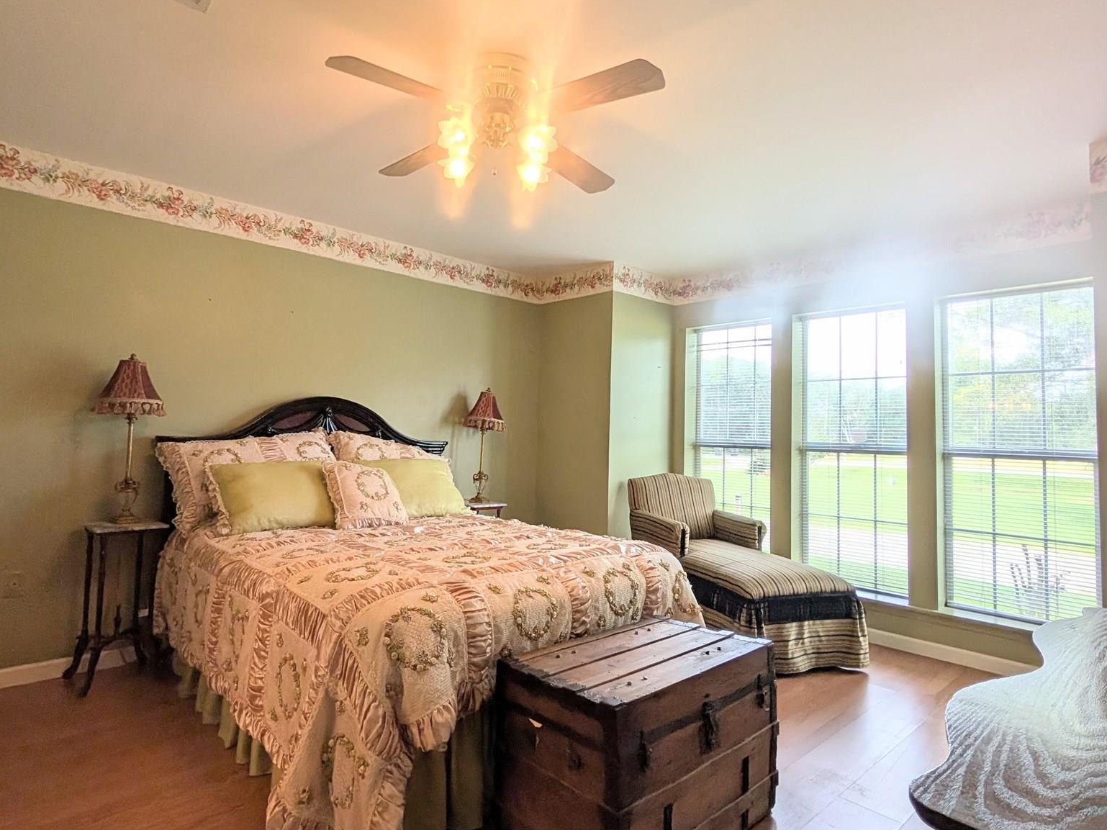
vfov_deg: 71.6
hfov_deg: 87.6
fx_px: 576
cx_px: 515
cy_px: 399
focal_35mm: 18
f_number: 1.7
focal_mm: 2.02
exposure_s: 1/276
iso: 63
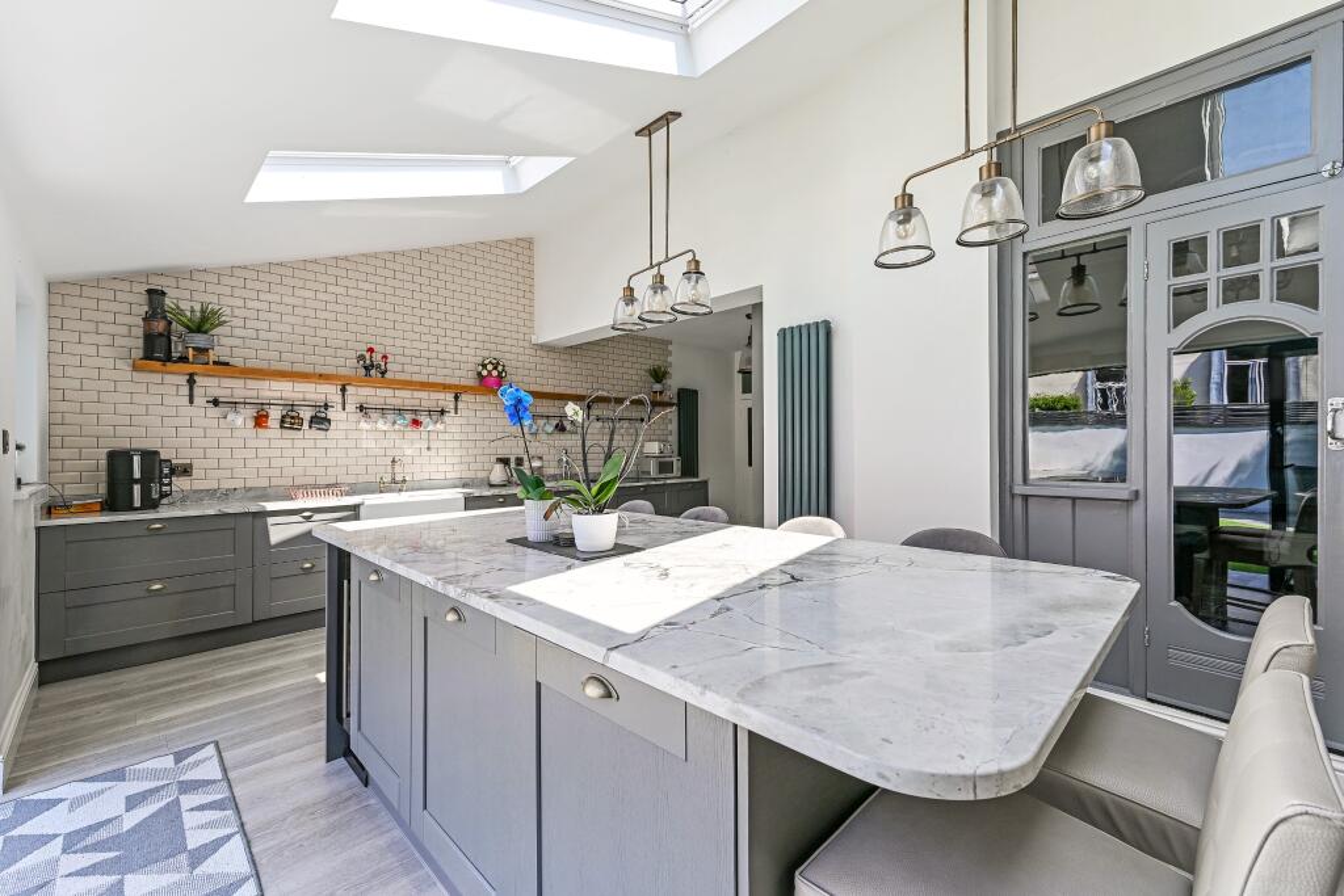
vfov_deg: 77.3
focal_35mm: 15
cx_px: 672
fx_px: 560
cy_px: 448
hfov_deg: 100.4
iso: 100
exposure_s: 1/20
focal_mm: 15
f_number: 9
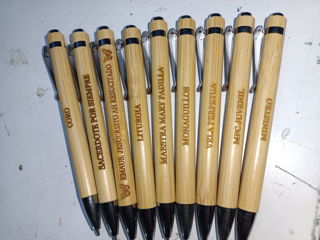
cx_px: 160
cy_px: 120
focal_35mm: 25
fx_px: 231
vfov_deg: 54.9
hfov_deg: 69.4
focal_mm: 4.71
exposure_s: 1/60
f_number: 1.79
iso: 946
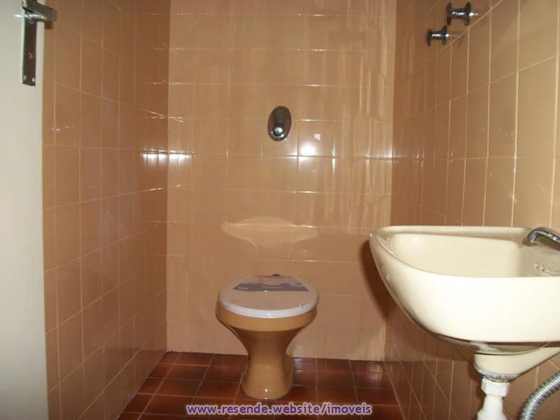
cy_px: 210
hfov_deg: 56.8
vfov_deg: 44.2
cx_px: 280
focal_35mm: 32
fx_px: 518
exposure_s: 1/60
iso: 160
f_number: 2.9
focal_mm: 5.7
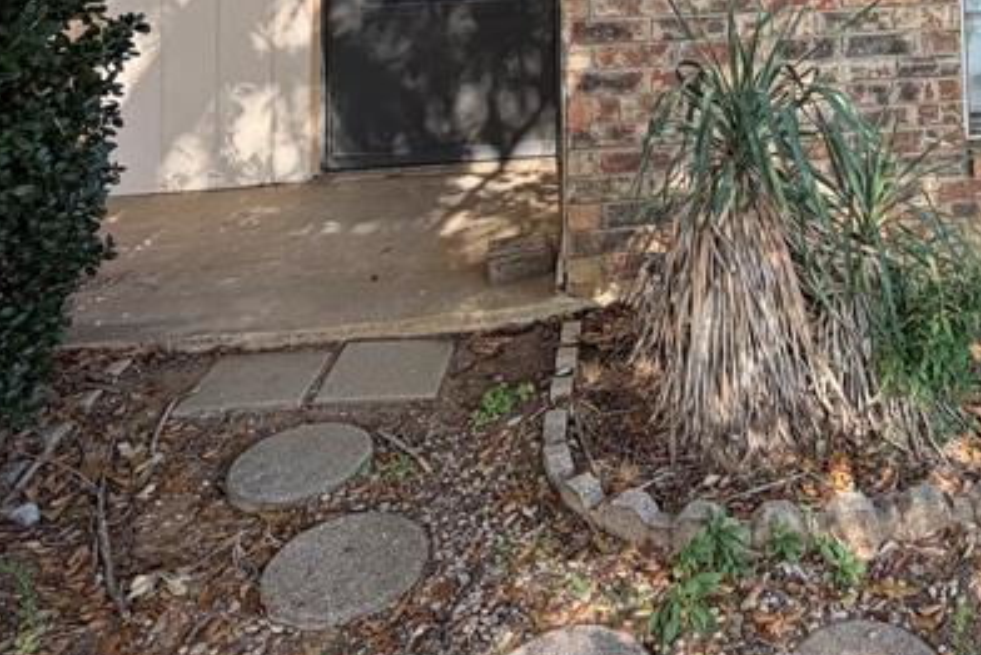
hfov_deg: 47.6
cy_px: -188
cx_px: 801
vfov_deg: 28.9
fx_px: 1036
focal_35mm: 38
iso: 50
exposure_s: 1/365
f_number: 2.2
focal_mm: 2.22
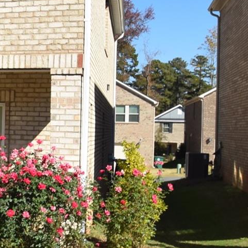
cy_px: 81
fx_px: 616
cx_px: -115
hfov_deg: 19.9
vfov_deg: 22.7
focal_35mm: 76
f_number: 10
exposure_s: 1/400
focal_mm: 14
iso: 200
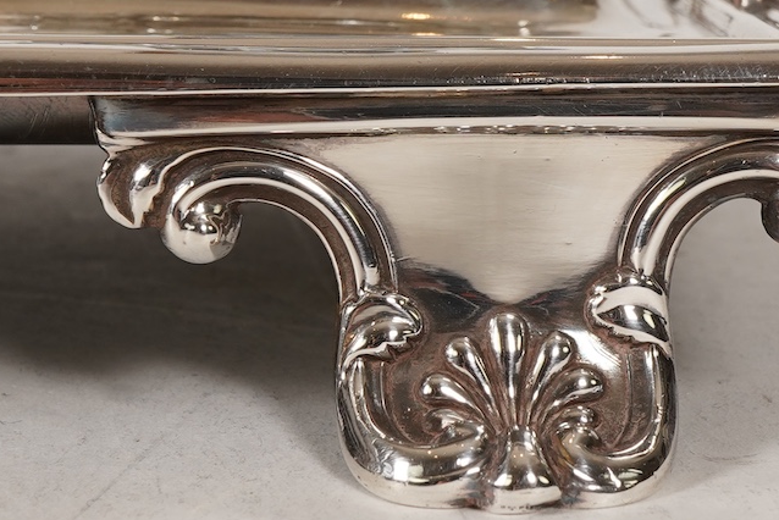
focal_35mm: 111
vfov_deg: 12.3
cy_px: 143
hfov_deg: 18.4
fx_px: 2403
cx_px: 519
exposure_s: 1/125
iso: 320
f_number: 22
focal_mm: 30
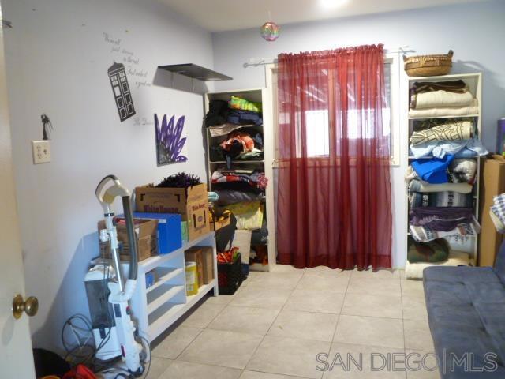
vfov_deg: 49.7
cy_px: 190
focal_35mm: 28
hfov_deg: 63.4
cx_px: 252
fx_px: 408
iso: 400
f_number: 3.3
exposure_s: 1/8
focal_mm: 5
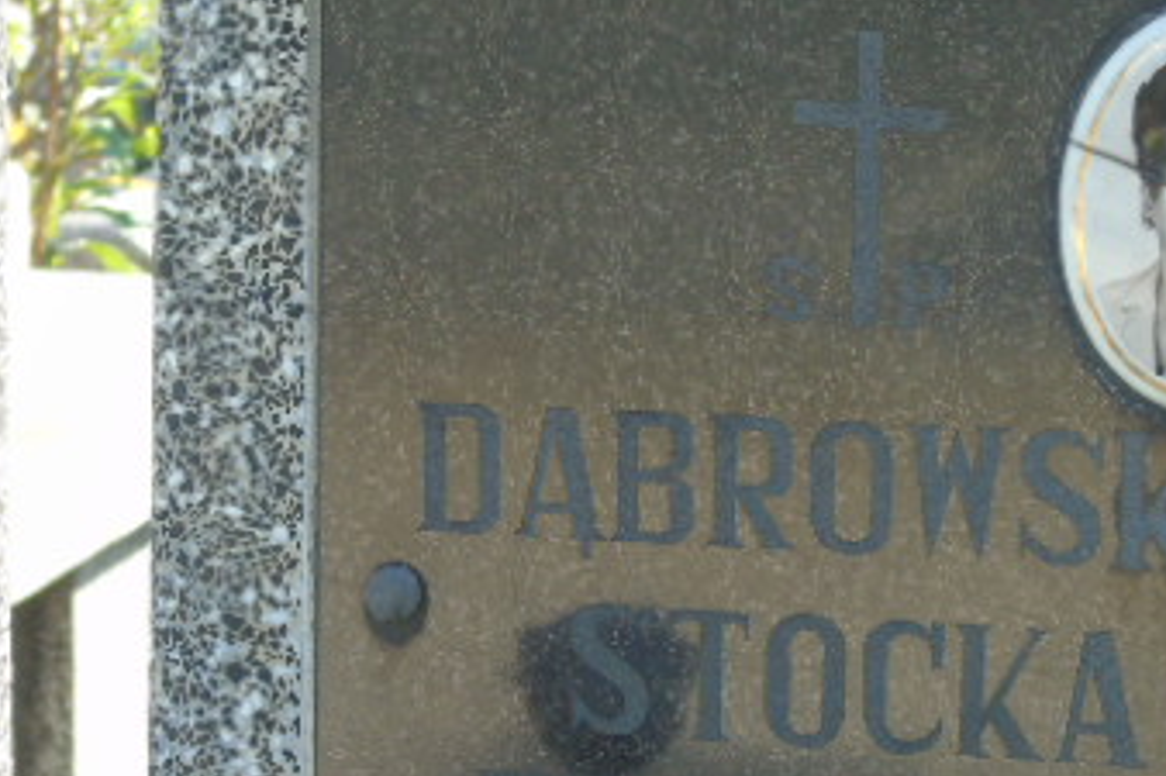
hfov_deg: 6.5
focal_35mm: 319
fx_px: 10327
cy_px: 652
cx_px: 631
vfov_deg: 4.3
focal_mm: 29
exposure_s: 1/125
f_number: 4.9
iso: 100
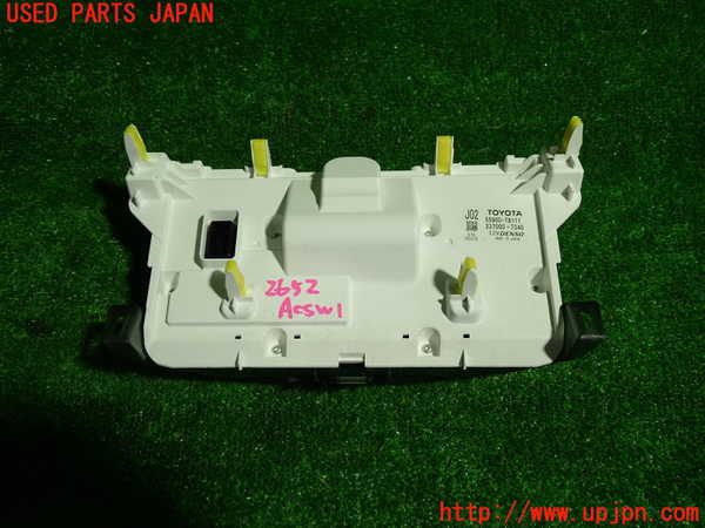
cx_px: 352
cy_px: 264
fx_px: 611
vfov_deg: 46.8
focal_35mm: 30
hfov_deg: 60.0
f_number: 2.3
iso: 160
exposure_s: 1/60
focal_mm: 5.4
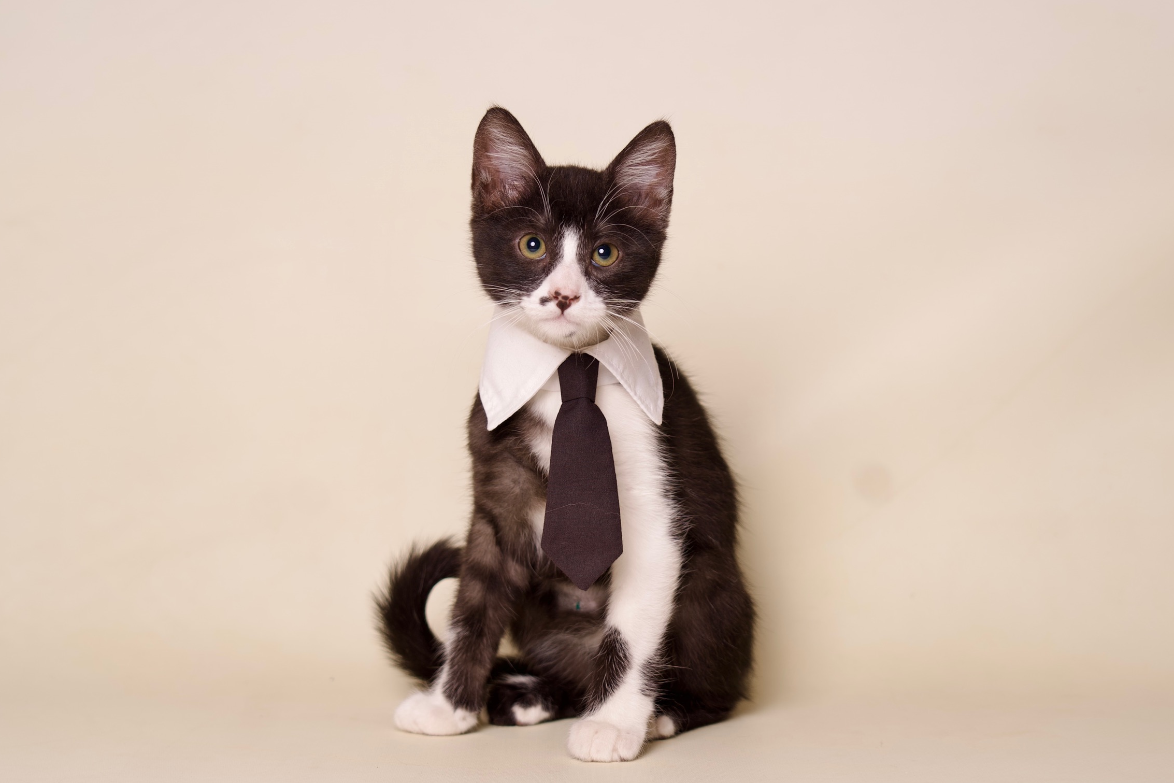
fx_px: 1989
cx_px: 589
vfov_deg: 22.3
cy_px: 387
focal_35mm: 61
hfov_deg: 32.9
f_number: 4
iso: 50
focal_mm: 60
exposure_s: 1/200
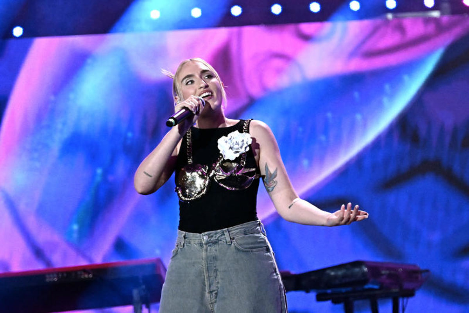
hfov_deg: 3.4
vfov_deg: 2.3
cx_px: 234
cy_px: 156
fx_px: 7816
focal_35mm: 600
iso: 6400
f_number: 5.6
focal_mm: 400
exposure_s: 1/250
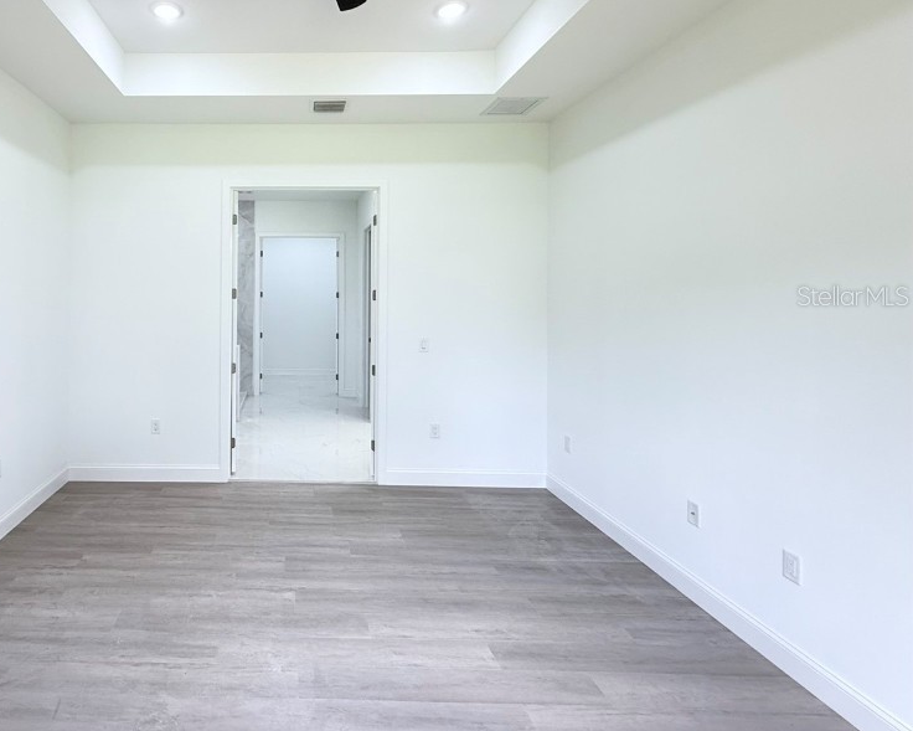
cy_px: 295
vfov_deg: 70.2
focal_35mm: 19
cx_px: 279
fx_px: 513
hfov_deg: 79.5
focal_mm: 2.22
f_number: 2.2
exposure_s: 1/120
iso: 125
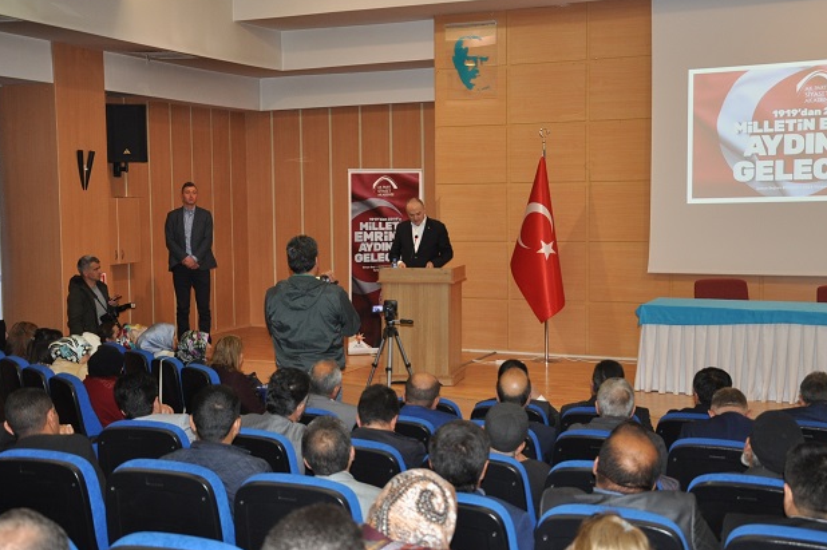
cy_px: 266
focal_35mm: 50
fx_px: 1148
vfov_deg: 26.9
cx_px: 415
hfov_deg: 39.6
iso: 800
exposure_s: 1/60
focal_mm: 32
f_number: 4.2
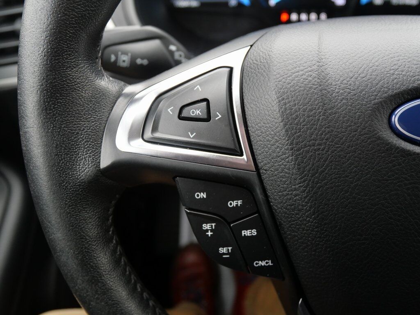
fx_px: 340
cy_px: 158
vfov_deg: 49.7
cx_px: 210
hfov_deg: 63.4
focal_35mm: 28
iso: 1000
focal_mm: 14
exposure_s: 1/60
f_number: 3.7
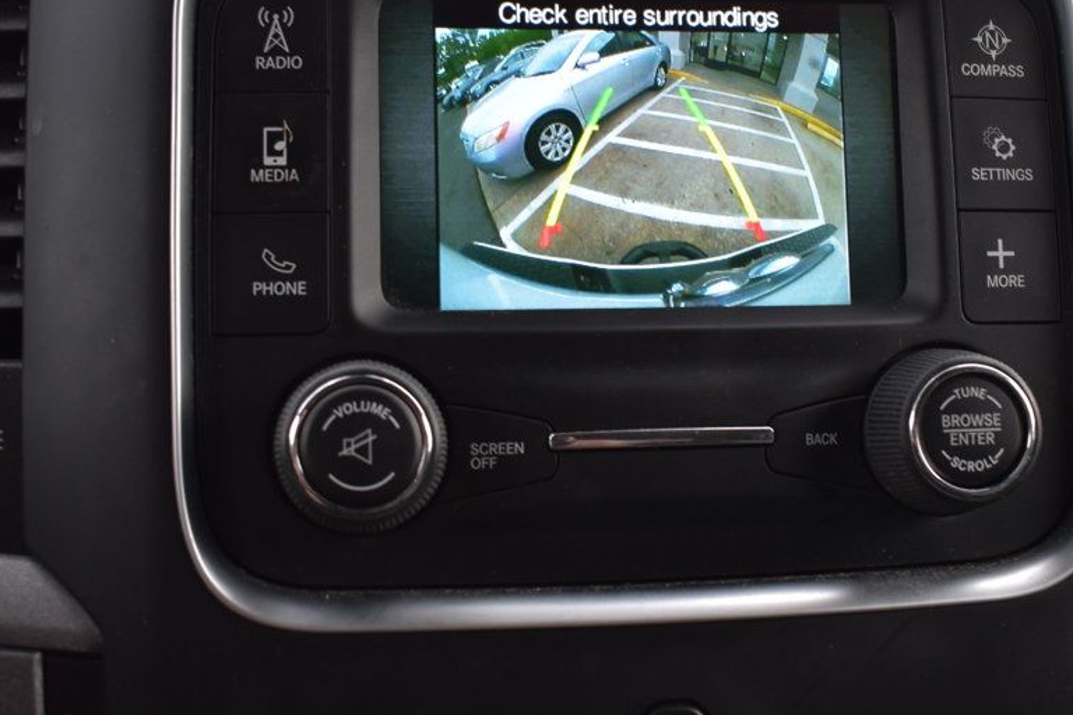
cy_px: 289
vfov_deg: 24.2
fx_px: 1669
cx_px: 652
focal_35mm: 56
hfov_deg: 35.5
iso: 400
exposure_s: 1/20
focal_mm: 28
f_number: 6.3
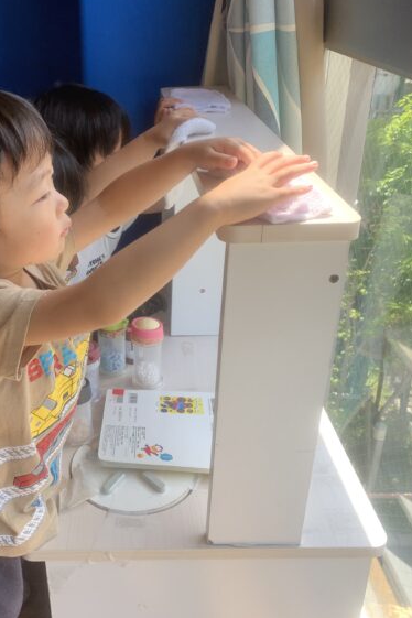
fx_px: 635
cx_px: 84
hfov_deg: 34.8
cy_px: 304
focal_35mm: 37
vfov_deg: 51.9
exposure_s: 1/160
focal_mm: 4.25
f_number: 1.8
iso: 25
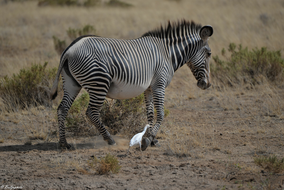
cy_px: 95
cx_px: 142
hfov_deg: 5.2
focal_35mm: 400
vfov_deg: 3.4
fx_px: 3157
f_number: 5.6
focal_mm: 400
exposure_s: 1/1000
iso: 100
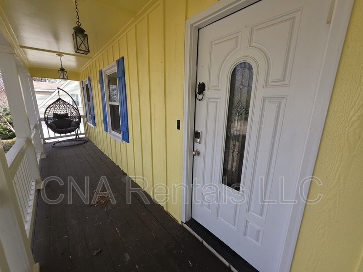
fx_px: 136
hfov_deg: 106.2
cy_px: 136
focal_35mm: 13
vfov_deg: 89.9
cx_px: 182
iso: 20
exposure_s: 1/224
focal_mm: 2.2
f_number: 1.9
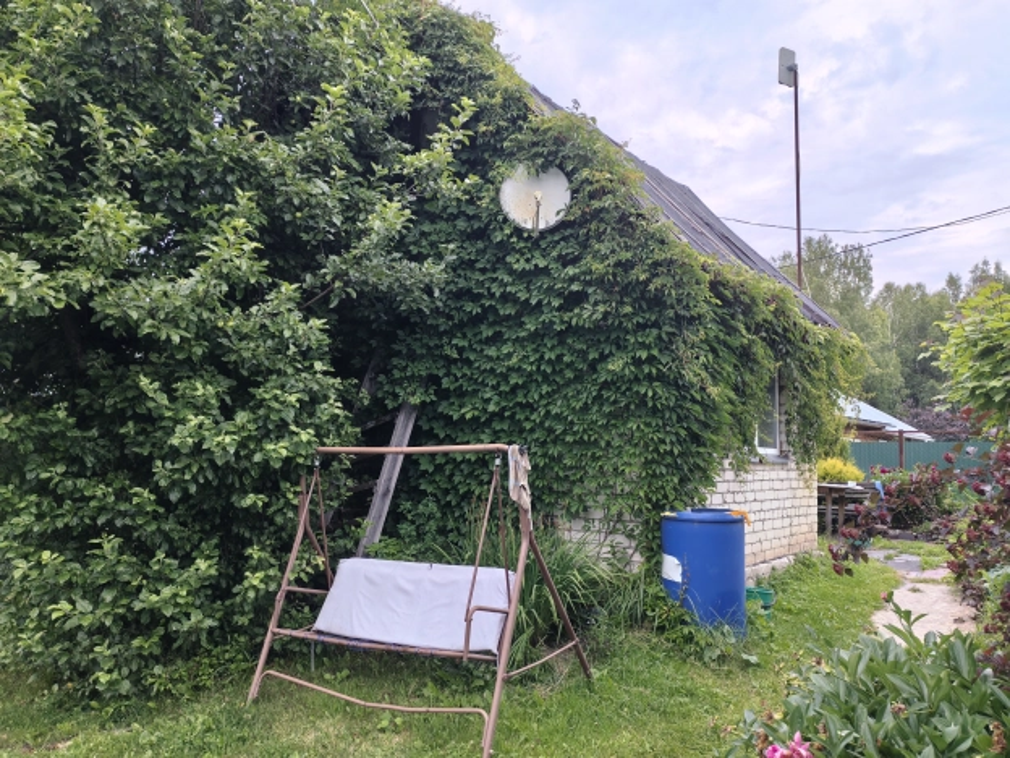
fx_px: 788
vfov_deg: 51.4
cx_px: 505
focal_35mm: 27
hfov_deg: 65.3
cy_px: 379
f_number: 1.9
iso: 50
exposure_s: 1/162
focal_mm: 5.52
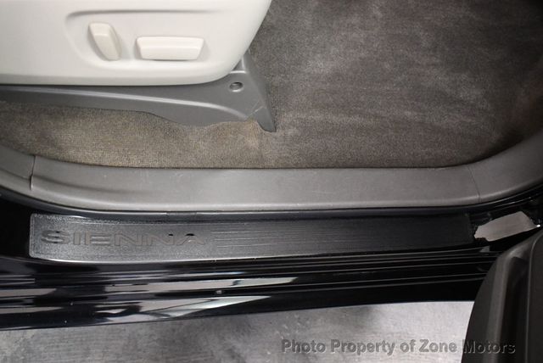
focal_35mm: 36
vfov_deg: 36.9
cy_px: 182
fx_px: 543
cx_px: 272
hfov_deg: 53.1
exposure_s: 1/80
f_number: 3.5
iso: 3200
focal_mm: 18
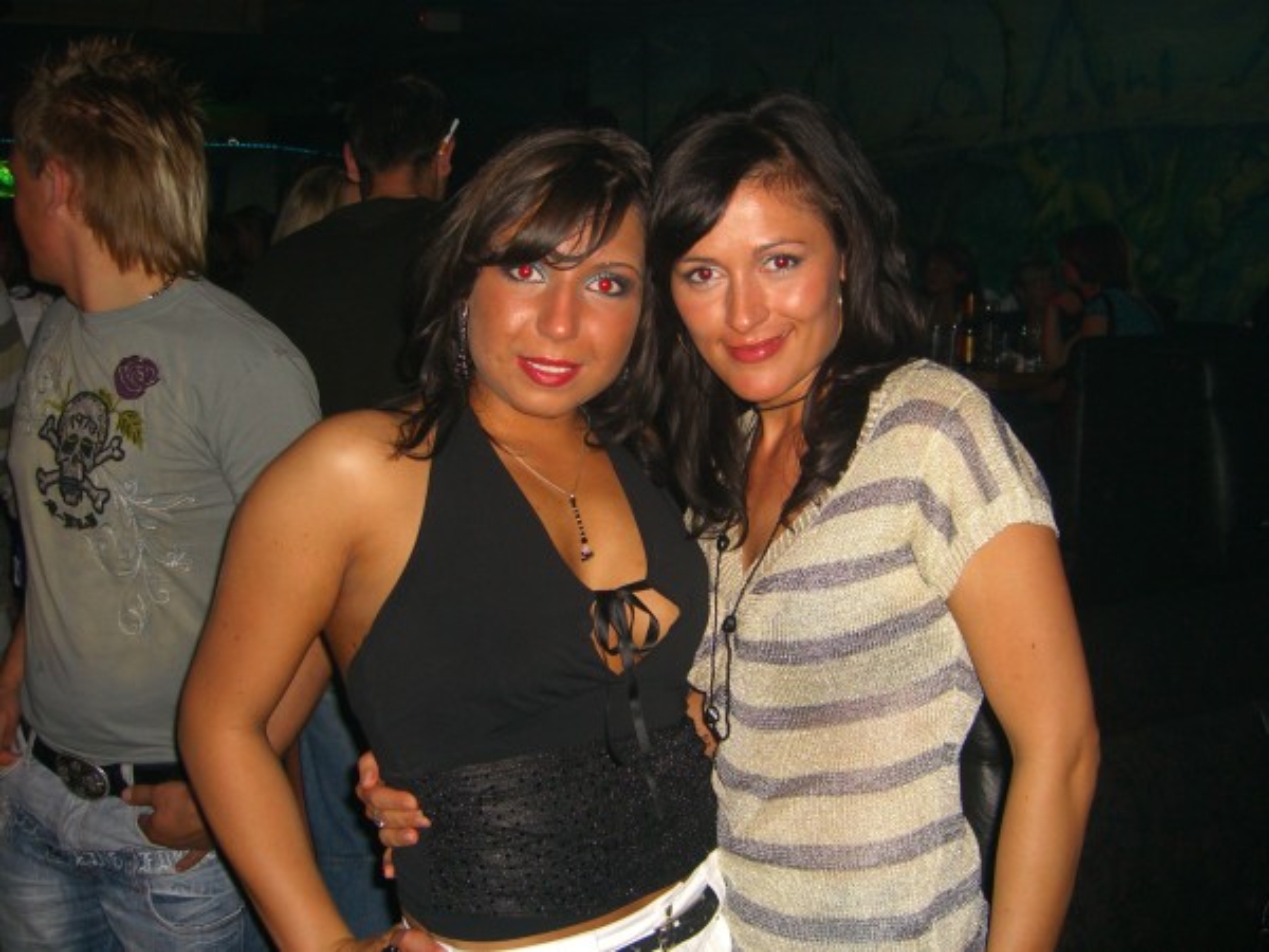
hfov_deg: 49.0
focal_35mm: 38
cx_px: 634
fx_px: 1393
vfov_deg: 37.7
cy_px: 476
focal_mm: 7.9
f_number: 2.8
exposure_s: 1/60
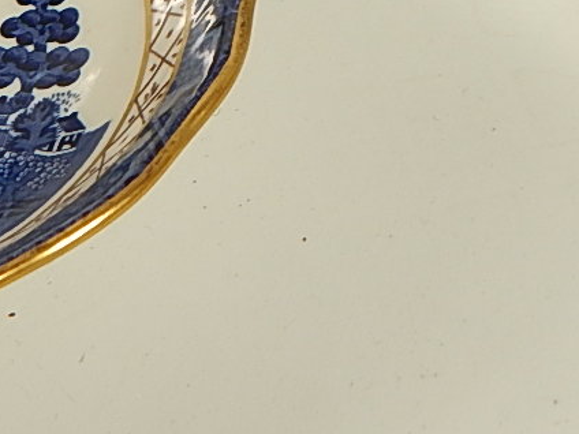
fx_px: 1957
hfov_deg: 16.8
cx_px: 209
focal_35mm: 117
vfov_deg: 11.8
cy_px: -318
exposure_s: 1/80
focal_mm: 5.6
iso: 125
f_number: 3.2
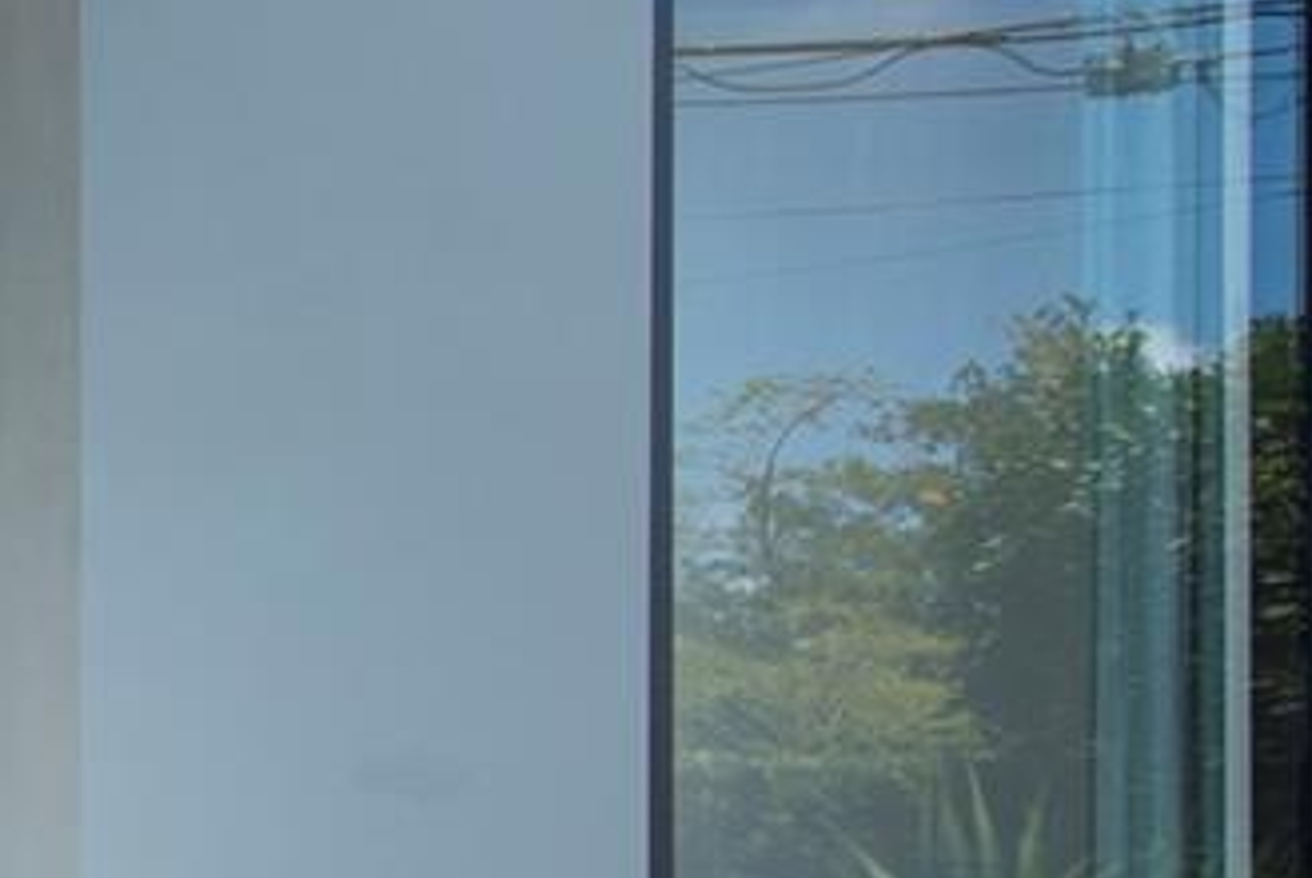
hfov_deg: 23.1
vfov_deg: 19.2
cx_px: -722
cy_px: 976
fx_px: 2480
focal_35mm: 68
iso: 100
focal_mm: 14
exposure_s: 1/50
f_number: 9
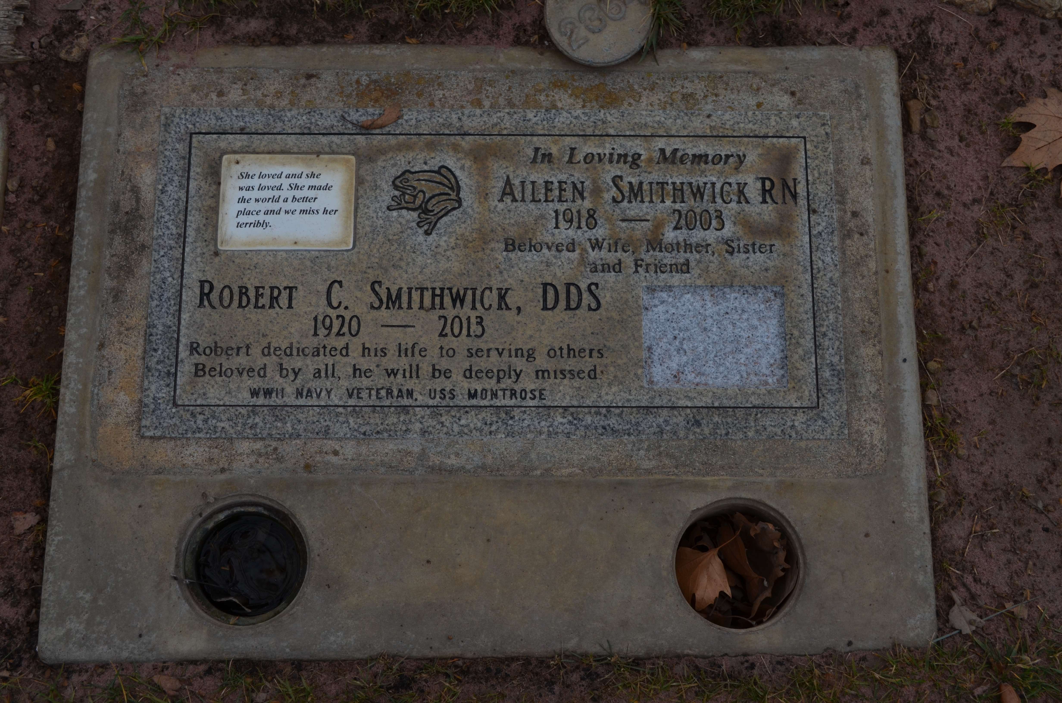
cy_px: 352
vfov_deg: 28.0
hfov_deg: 41.2
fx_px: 1413
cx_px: 531
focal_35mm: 48
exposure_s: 1/250
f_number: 8
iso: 180
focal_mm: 32
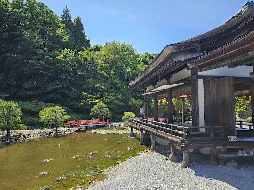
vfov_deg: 58.9
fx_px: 169
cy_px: 95
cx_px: 127
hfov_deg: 73.9
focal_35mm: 23
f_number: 1.7
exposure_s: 1/719
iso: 20
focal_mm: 6.3
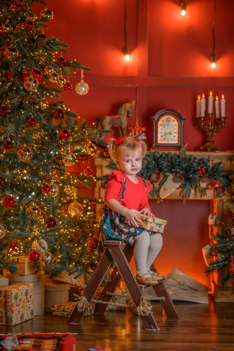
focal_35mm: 85
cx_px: 117
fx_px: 829
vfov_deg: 23.9
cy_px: 176
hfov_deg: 16.1
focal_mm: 85
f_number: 1.6
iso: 250
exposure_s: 1/250
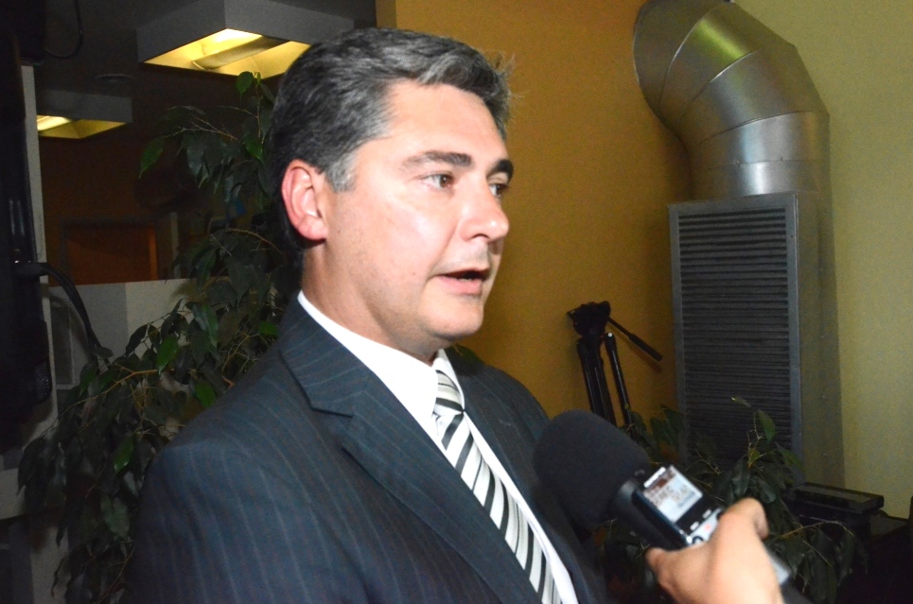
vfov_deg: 37.7
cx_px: 471
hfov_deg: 54.5
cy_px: 285
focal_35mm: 35
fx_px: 886
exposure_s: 1/2500
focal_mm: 22
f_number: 4.5
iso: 6400
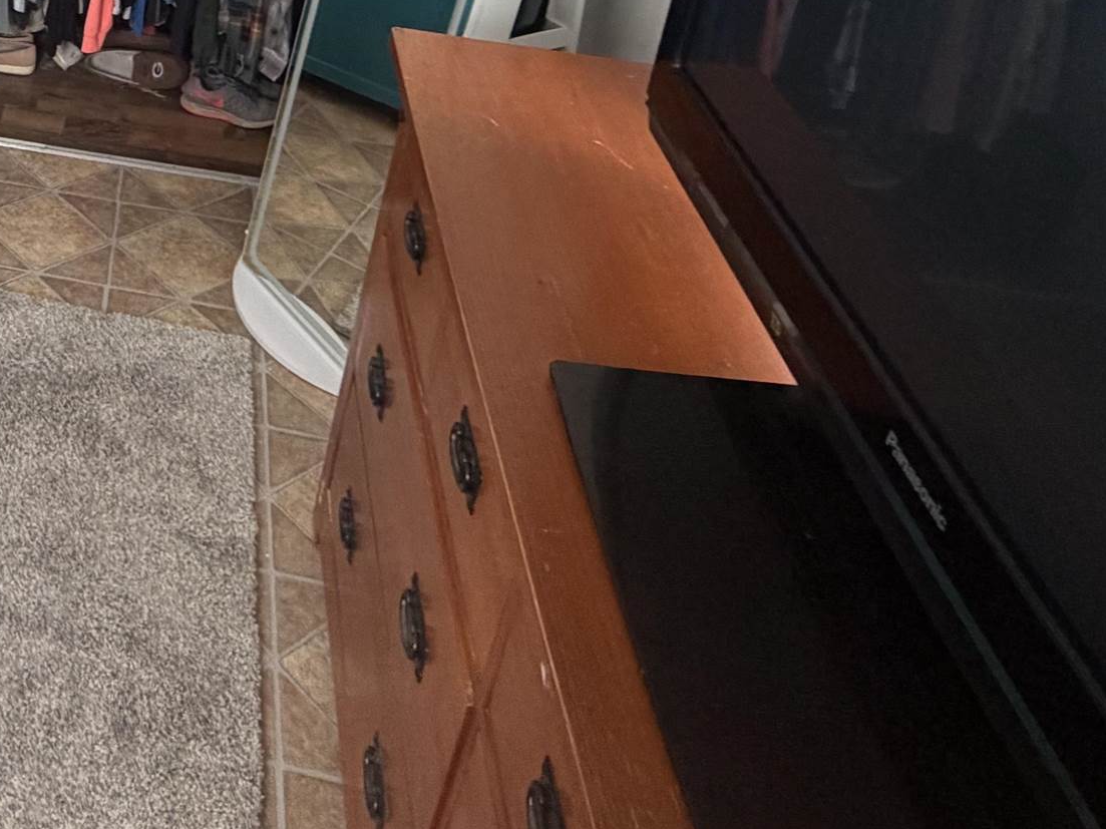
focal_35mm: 39
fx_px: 1246
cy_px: -91
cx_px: -109
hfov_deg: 39.3
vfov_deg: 32.3
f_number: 2.2
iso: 200
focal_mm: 2.22
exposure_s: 1/60
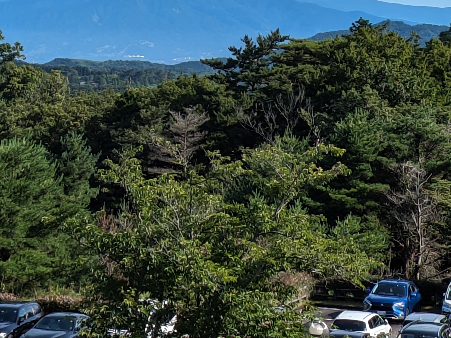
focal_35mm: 143
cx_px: 125
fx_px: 1863
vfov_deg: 10.3
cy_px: -11
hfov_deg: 13.8
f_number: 1.7
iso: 48
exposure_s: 1/2242
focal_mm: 4.53
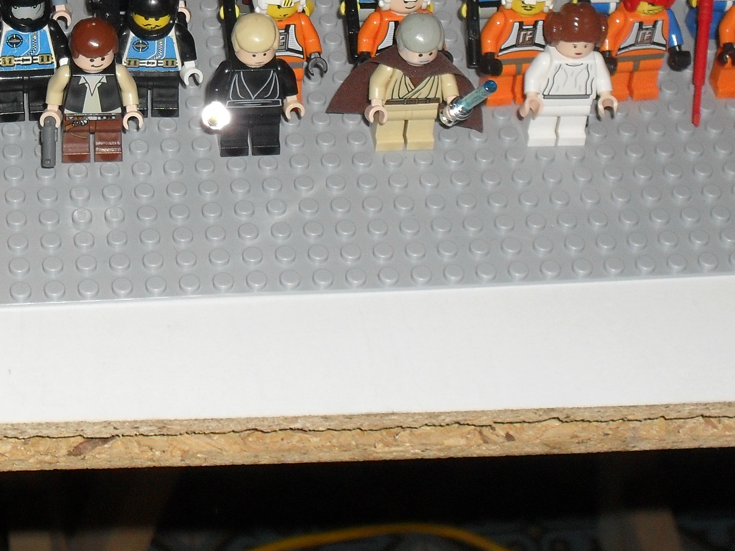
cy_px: 28
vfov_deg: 14.9
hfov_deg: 19.9
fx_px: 2081
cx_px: 189
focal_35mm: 98
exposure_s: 1/45
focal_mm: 8.7
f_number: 3.9
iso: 200
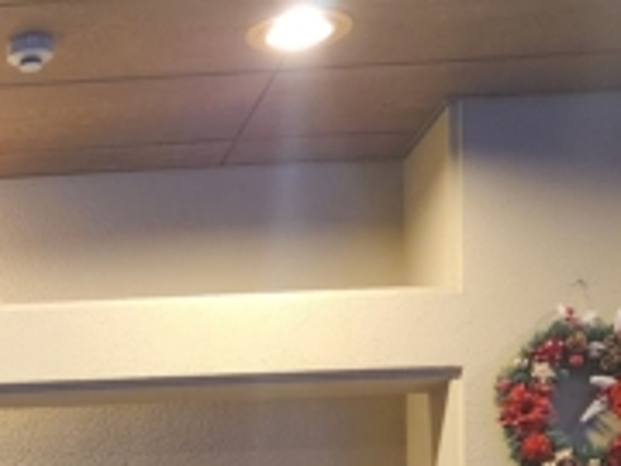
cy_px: 790
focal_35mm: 102
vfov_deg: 13.3
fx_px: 1830
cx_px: -283
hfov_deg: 17.5
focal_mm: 5.4
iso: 640
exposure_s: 1/100
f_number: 1.8
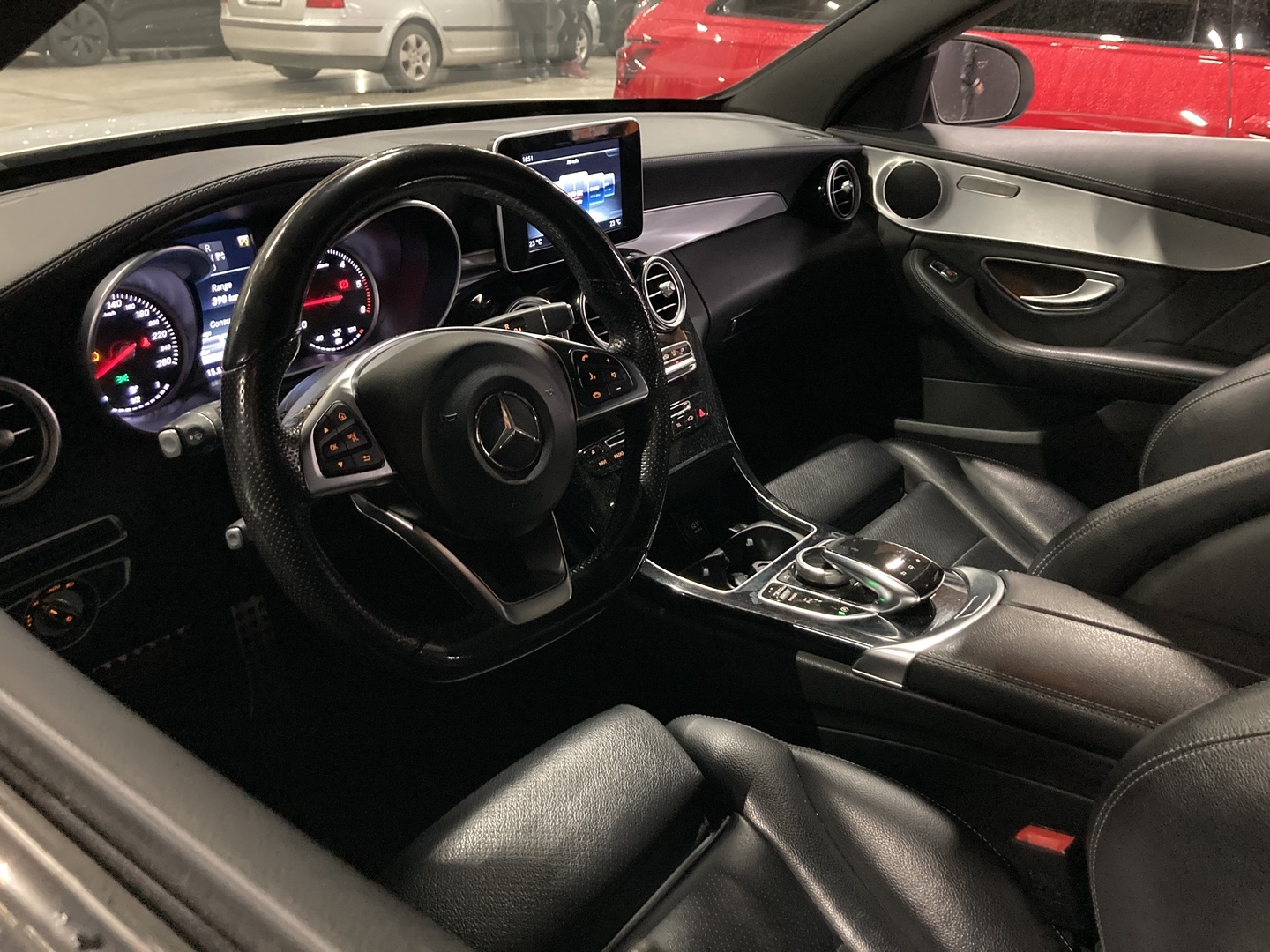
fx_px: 1027
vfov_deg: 49.7
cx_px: 635
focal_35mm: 28
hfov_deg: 63.4
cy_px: 476
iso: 640
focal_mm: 3.99
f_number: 1.8
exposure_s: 1/21
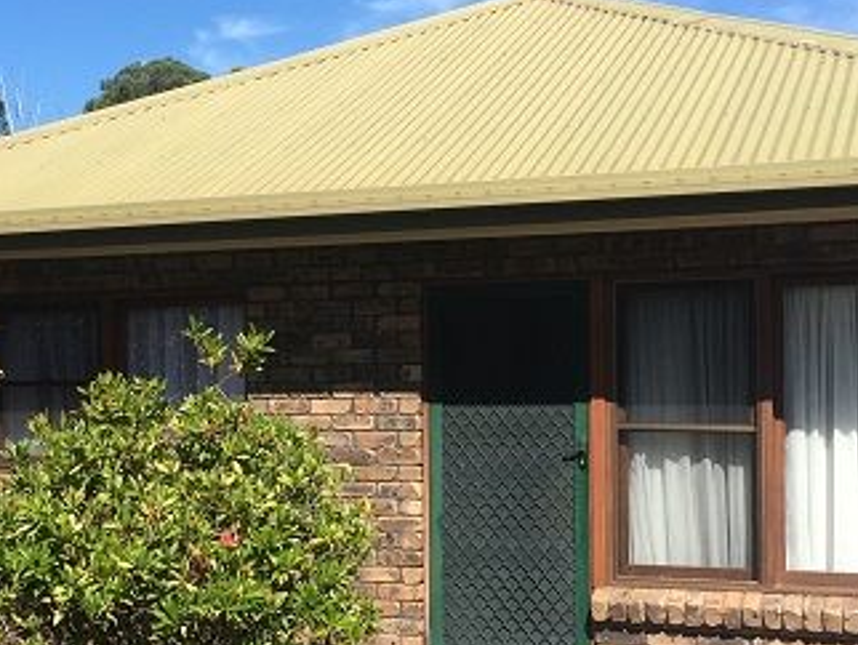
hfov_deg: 30.5
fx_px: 1563
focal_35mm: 63
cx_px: 312
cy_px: 425
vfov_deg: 23.2
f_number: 2.2
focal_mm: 4.15
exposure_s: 1/1721
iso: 32
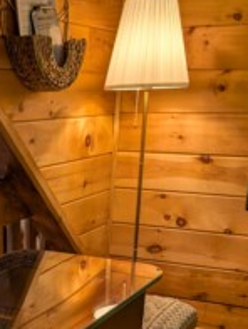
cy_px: 402
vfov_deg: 27.5
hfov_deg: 23.4
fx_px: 582
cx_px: 25
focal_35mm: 61
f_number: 1.68
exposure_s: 1/30
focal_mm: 6.9
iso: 50
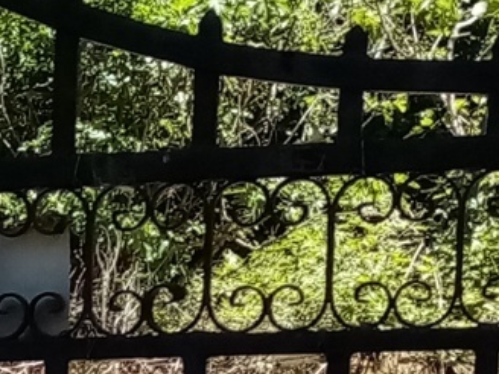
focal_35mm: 203
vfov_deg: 6.8
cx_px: -767
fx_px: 2926
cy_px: 988
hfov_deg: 8.7
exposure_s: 1/428
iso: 101
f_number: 1.8
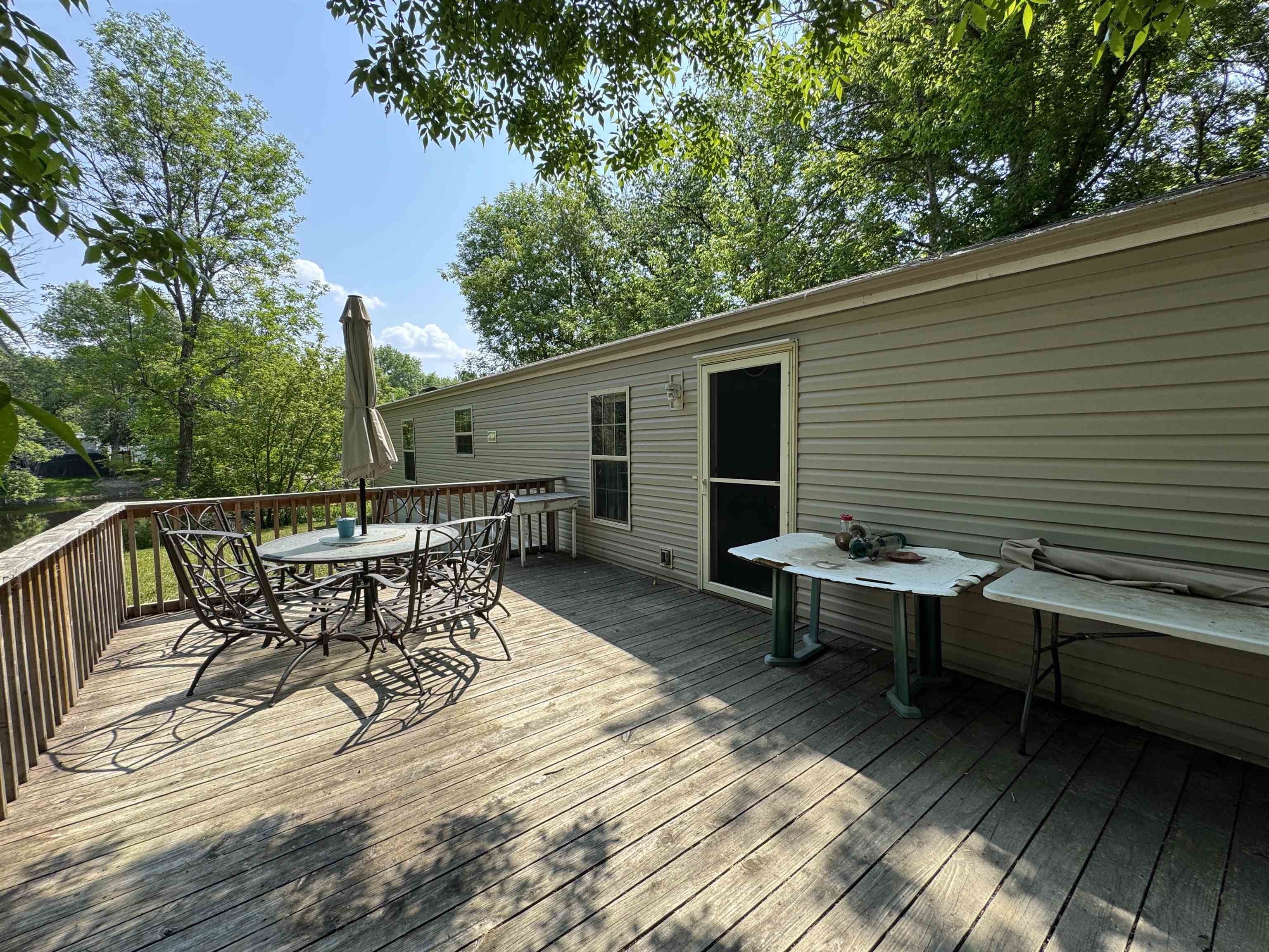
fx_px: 513
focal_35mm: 14
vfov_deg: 85.7
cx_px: 634
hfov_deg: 102.1
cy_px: 476
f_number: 2.2
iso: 40
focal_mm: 2.22
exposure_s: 1/409
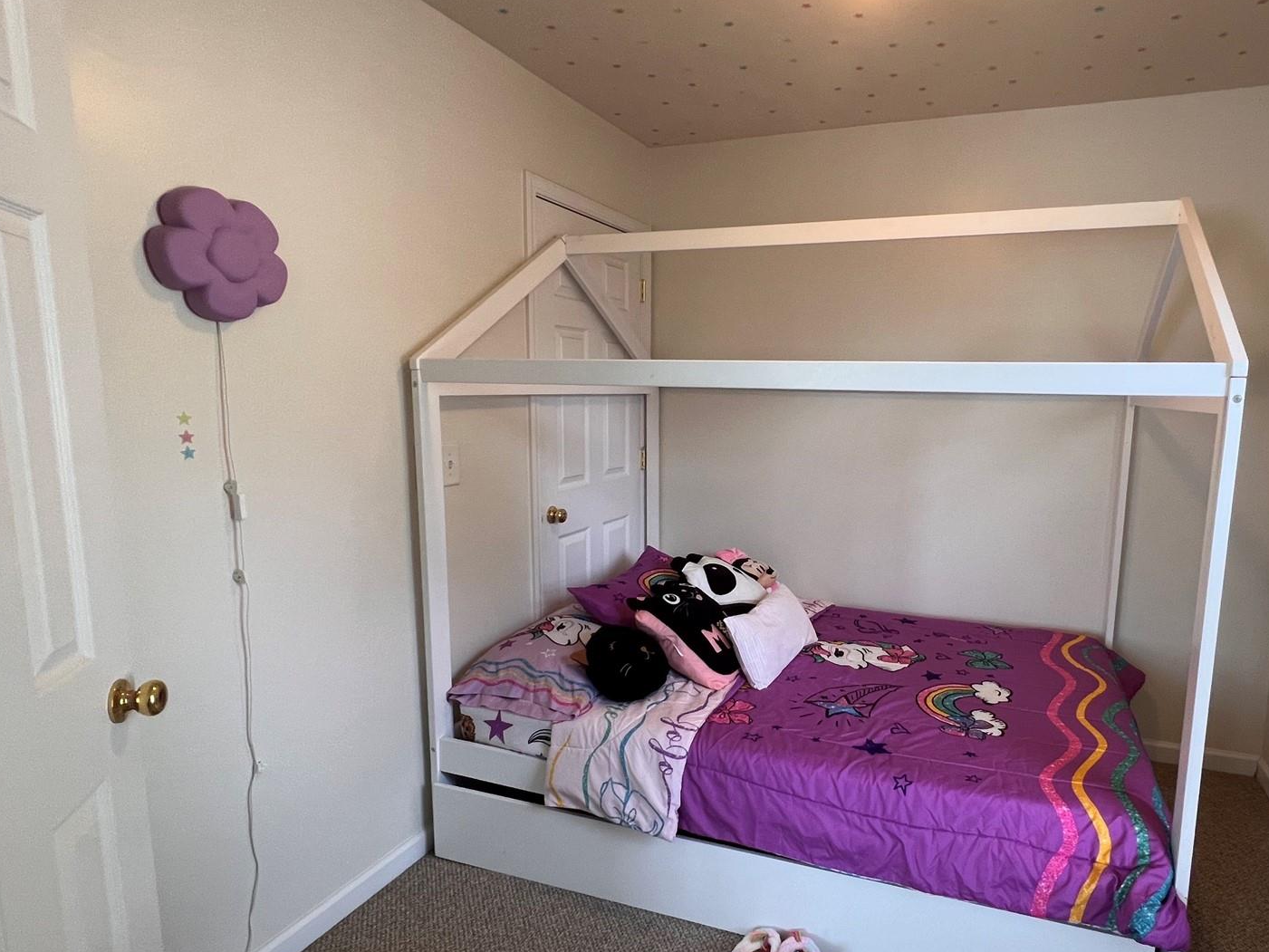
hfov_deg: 83.6
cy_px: 496
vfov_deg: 68.7
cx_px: 760
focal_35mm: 19
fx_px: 697
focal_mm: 1.57
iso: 160
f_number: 1.8
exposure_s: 1/120
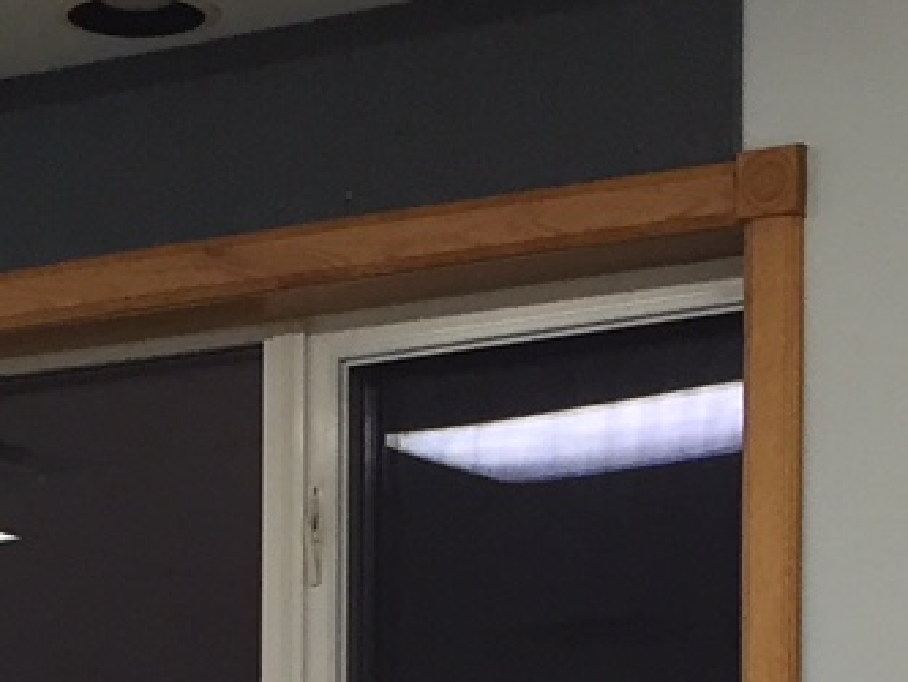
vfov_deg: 10.1
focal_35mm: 142
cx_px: 344
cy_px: 1091
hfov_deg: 13.9
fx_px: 3726
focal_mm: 4.15
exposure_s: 1/30
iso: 80
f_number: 2.2
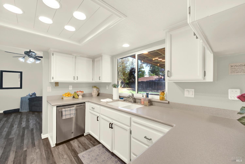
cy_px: 82
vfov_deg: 81.3
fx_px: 95
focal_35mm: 14
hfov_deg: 104.2
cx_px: 122
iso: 100
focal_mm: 14
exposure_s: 1/6
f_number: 14
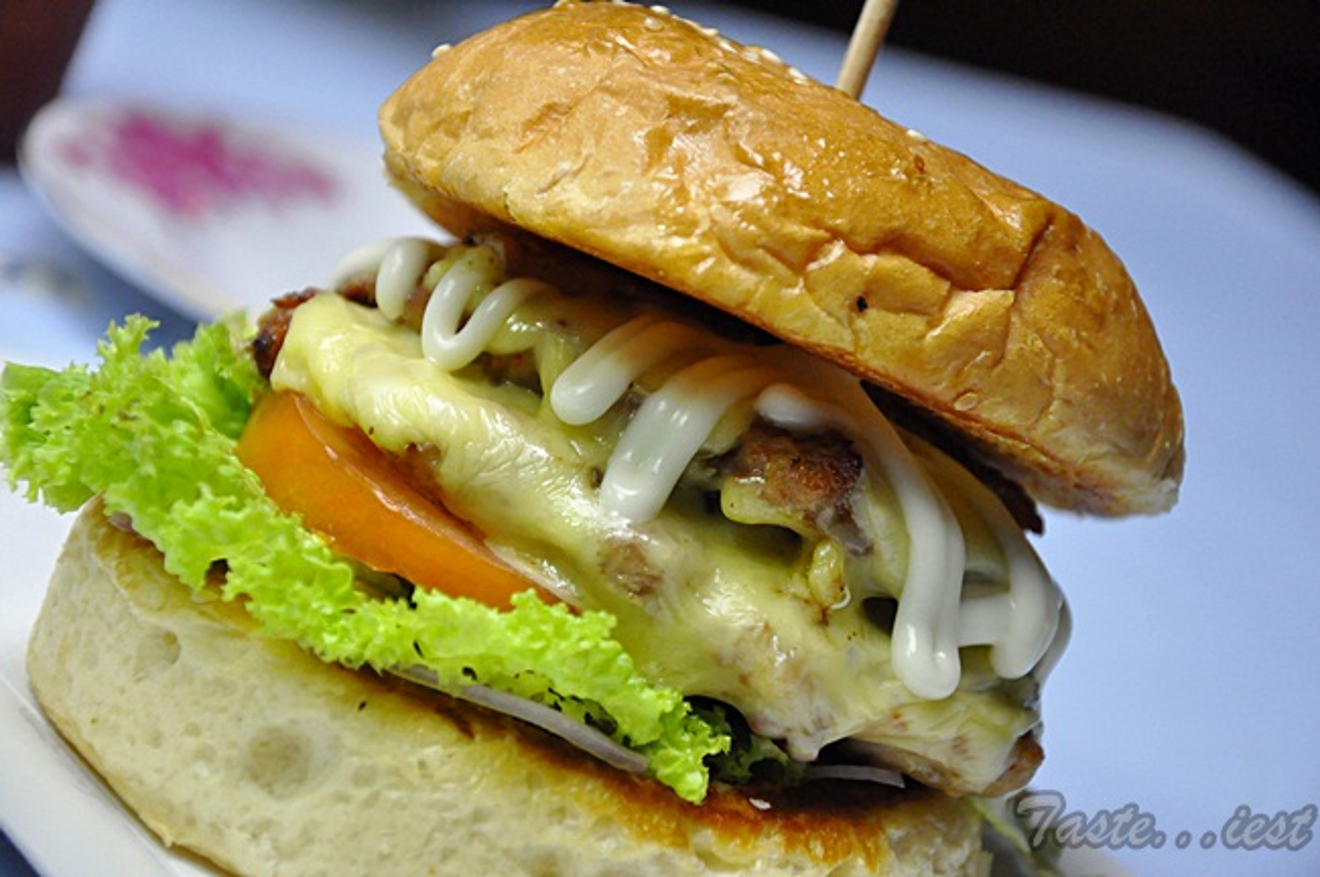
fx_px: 4945
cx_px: 660
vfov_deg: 10.1
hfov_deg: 15.2
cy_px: 438
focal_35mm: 135
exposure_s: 1/60
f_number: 5.6
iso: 2500
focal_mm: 90
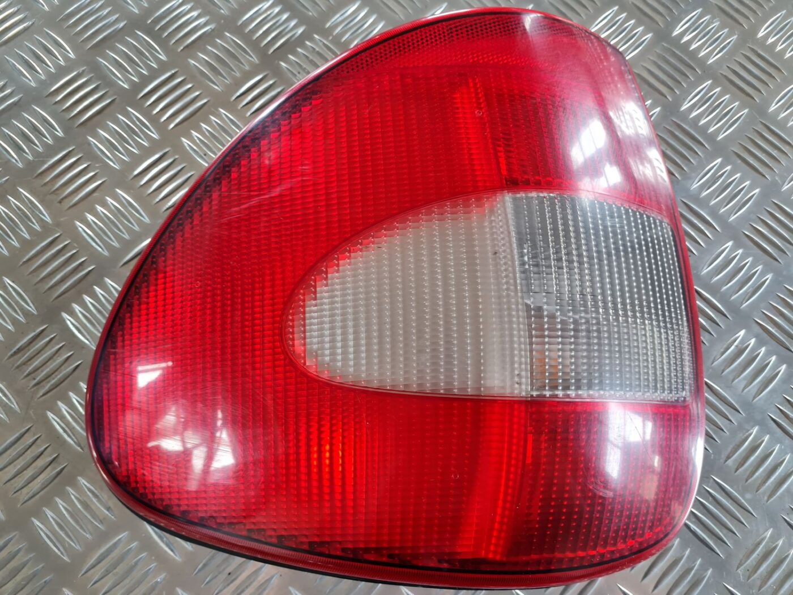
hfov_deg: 67.3
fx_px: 596
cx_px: 396
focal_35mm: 26
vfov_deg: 53.1
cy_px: 298
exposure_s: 1/50
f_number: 1.8
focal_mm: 5.4
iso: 200
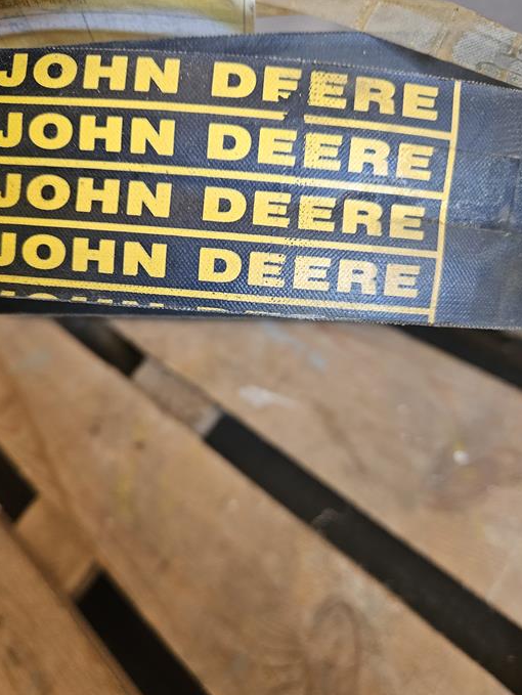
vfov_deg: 67.3
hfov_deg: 53.1
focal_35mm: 26
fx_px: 522
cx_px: 256
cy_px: 343
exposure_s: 1/142
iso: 500
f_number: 1.8
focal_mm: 5.4
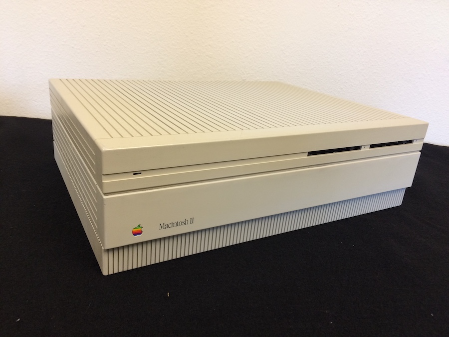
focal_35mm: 29
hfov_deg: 61.7
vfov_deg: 48.2
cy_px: 168
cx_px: 224
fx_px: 376
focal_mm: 4.15
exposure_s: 1/30
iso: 100
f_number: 2.2
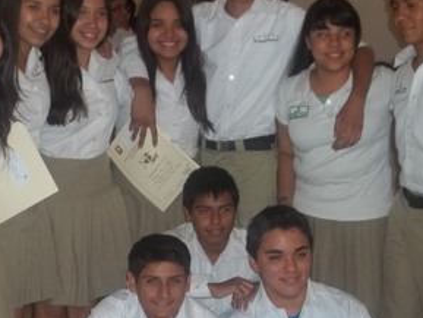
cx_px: 220
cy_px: 230
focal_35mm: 73
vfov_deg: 20.1
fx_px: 892
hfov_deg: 26.7
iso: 160
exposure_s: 1/30
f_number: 3.3
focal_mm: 5.9
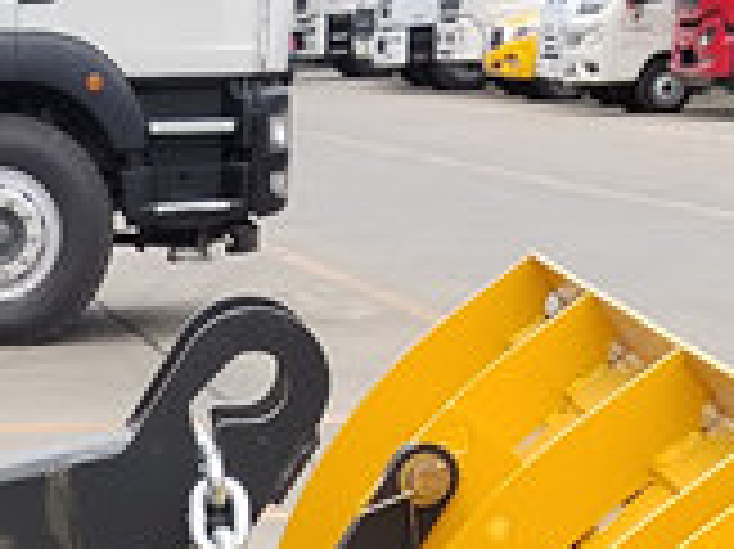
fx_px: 3327
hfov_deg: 12.1
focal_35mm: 157
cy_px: 1192
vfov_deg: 8.8
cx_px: -324
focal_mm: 5.52
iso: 160
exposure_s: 1/120
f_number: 1.9
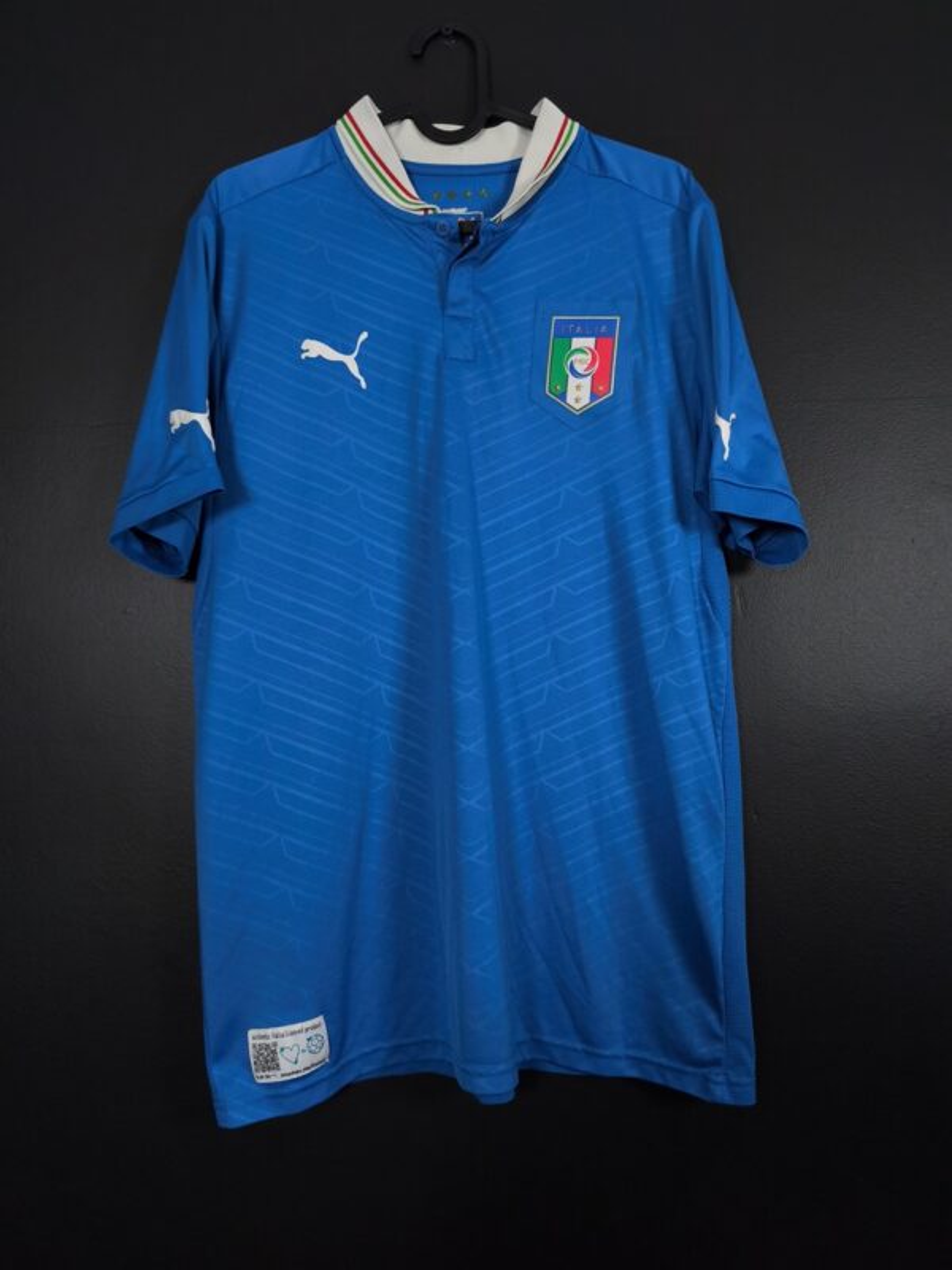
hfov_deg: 58.9
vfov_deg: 73.9
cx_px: 476
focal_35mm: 23
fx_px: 843
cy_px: 635
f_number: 1.6
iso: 400
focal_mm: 6.57
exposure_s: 1/125
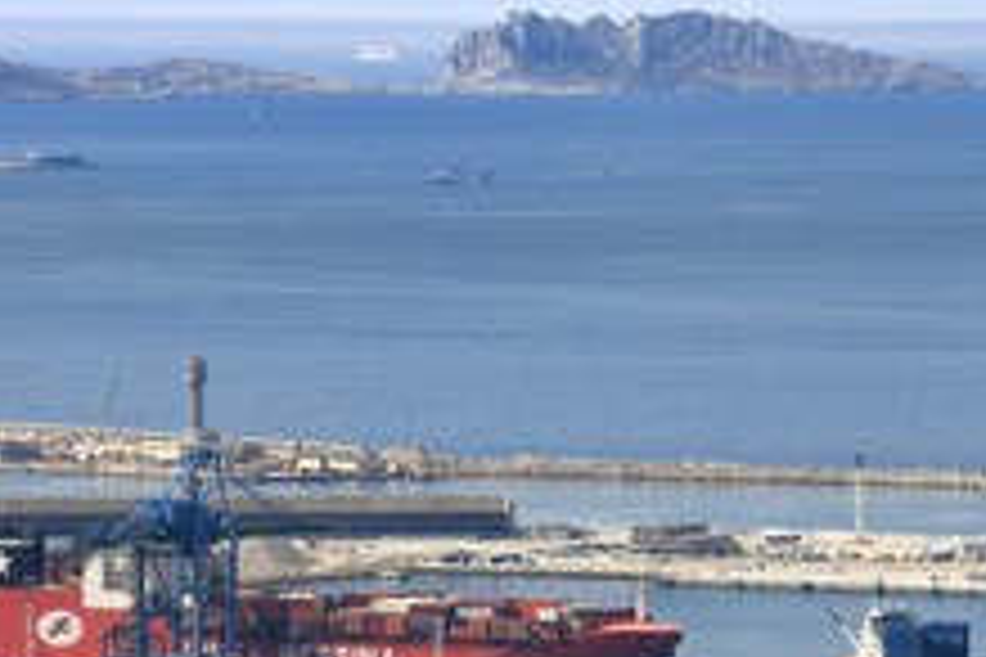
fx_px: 9695
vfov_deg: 3.9
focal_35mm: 354
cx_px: 864
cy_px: 410
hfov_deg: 5.8
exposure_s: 1/160
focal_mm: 185
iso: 200
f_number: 18
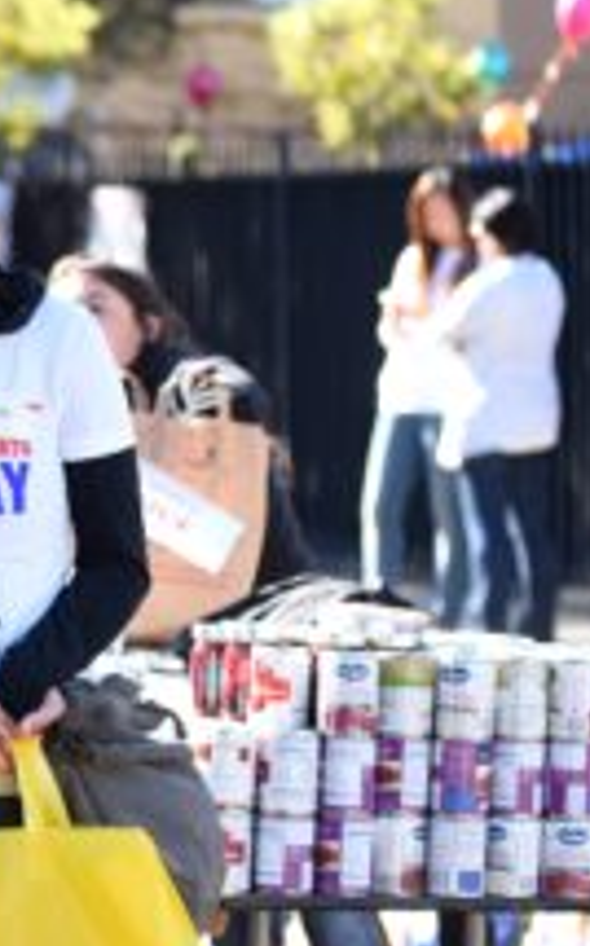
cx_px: -436
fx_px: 4898
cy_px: 559
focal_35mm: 190
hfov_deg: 6.7
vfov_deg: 11.0
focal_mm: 80
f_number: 4
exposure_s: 1/1250
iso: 640
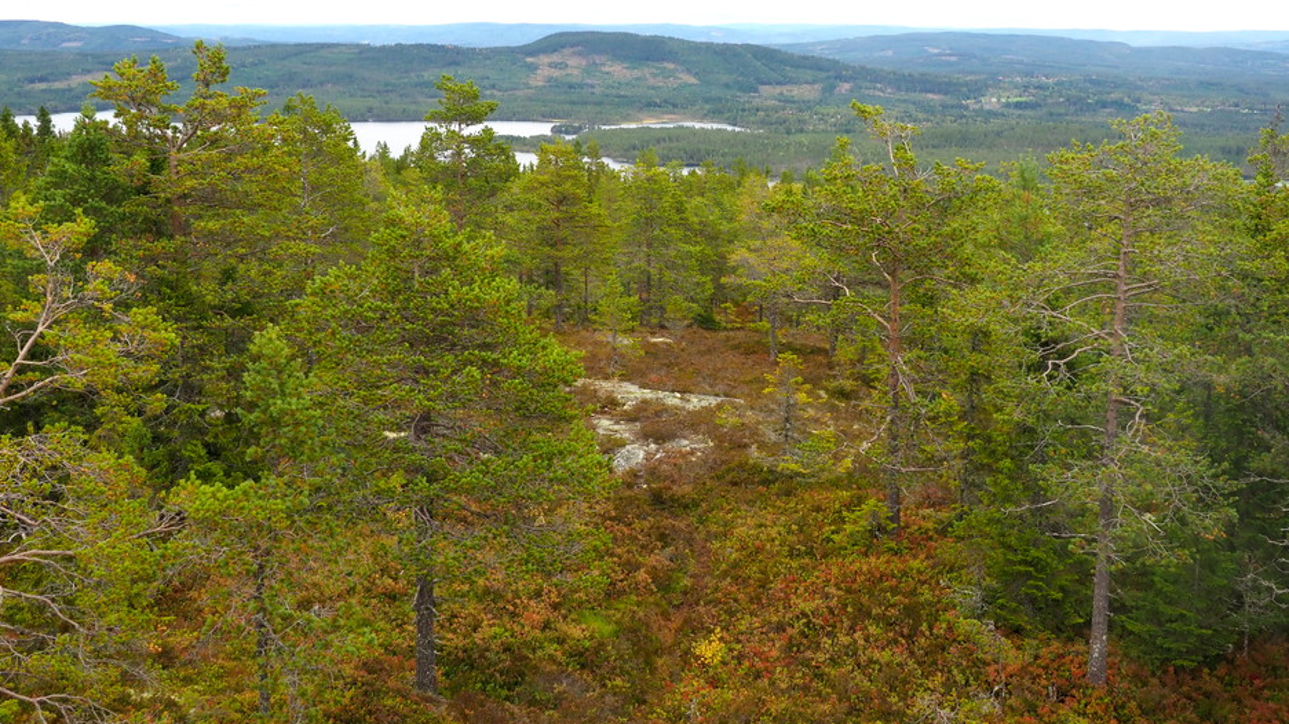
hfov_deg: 52.8
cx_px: 658
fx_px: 1299
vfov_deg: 31.0
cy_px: 260
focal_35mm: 38
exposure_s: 1/400
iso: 1250
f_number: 9
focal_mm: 17
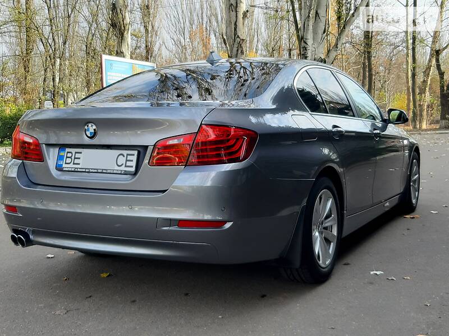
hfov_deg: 65.3
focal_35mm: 27
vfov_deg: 51.4
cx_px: 224
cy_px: 168
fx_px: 350
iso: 40
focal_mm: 3.9
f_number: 1.7
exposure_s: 1/235
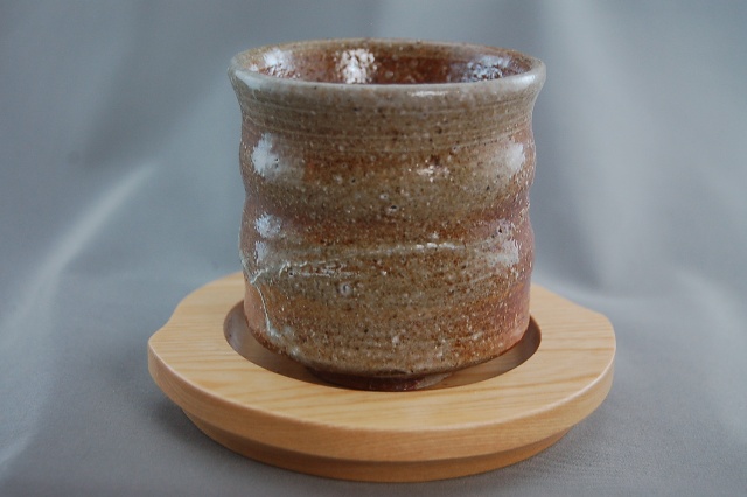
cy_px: 248
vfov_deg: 20.1
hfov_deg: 29.9
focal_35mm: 68
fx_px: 1400
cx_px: 374
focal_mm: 45
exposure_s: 1/30
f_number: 5.3
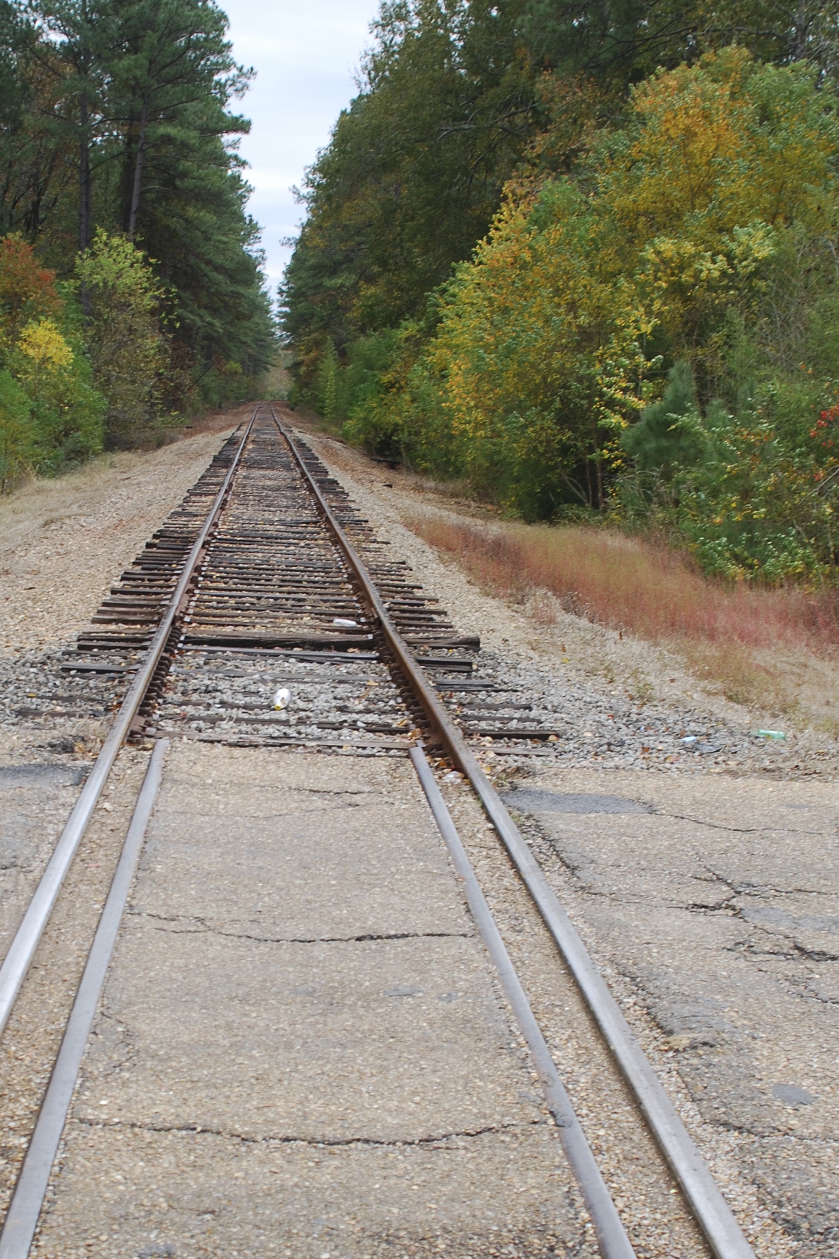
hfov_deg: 24.9
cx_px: 285
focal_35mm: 54
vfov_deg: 36.6
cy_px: 818
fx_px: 1888
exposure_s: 1/50
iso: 100
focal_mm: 22
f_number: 3.8
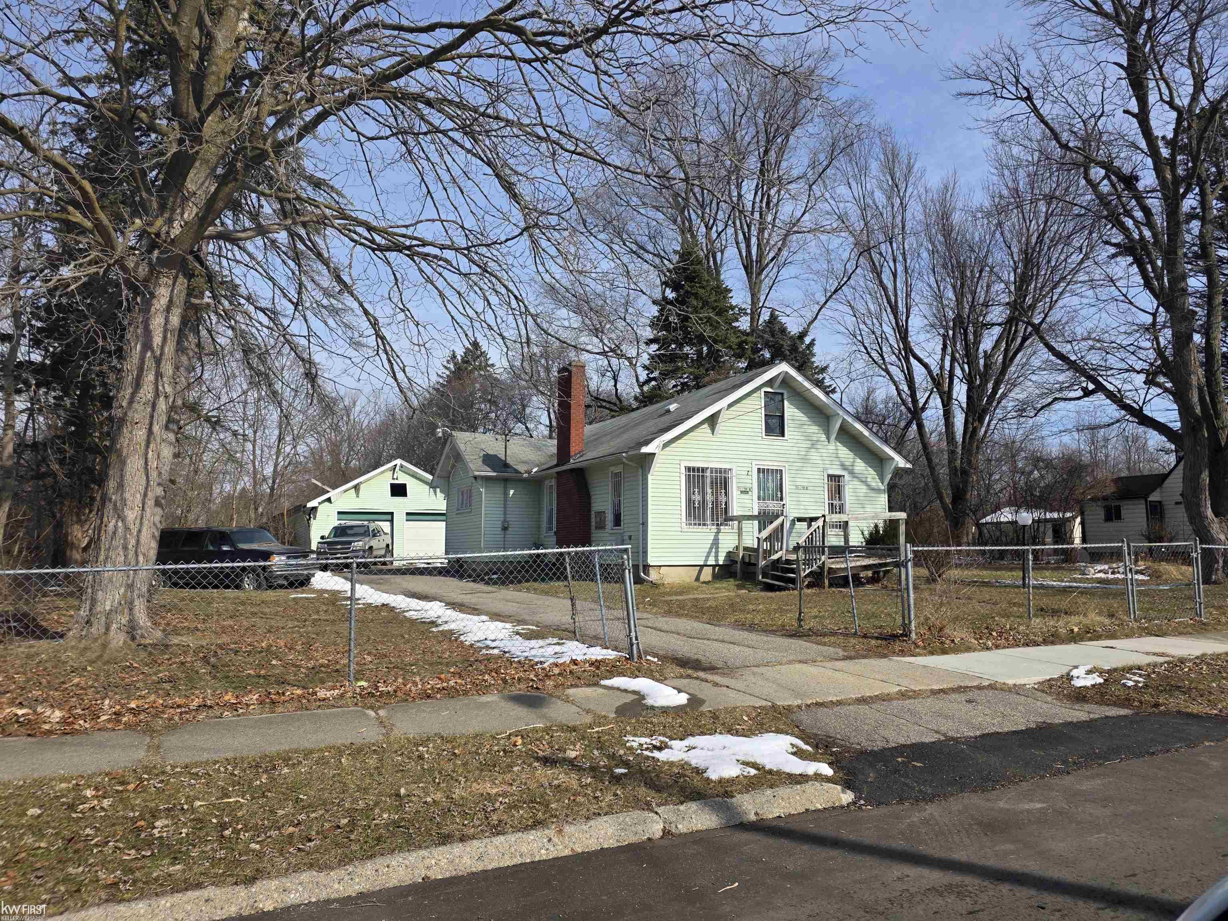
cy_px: 460
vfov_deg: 58.9
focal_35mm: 23
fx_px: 816
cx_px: 614
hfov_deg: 73.9
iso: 80
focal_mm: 6.3
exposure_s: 1/5958
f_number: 1.7
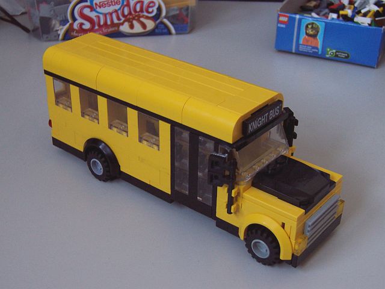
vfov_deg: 21.9
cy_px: 144
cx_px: 192
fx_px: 745
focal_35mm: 67
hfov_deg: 29.0
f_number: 3.4
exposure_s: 1/15
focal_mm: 10.4
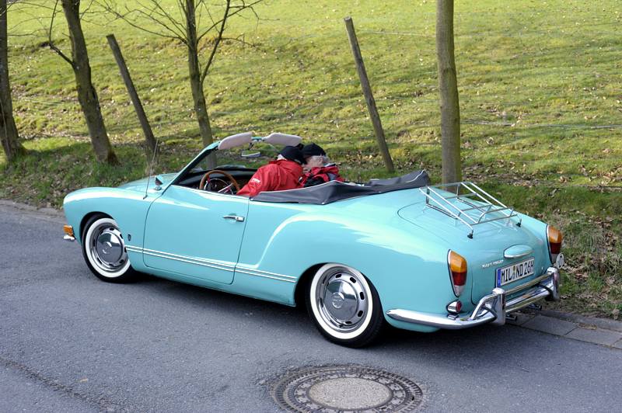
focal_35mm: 48
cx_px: 311
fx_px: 829
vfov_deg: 28.0
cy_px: 206
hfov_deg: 41.1
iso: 200
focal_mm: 48
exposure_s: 1/250
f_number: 5.6
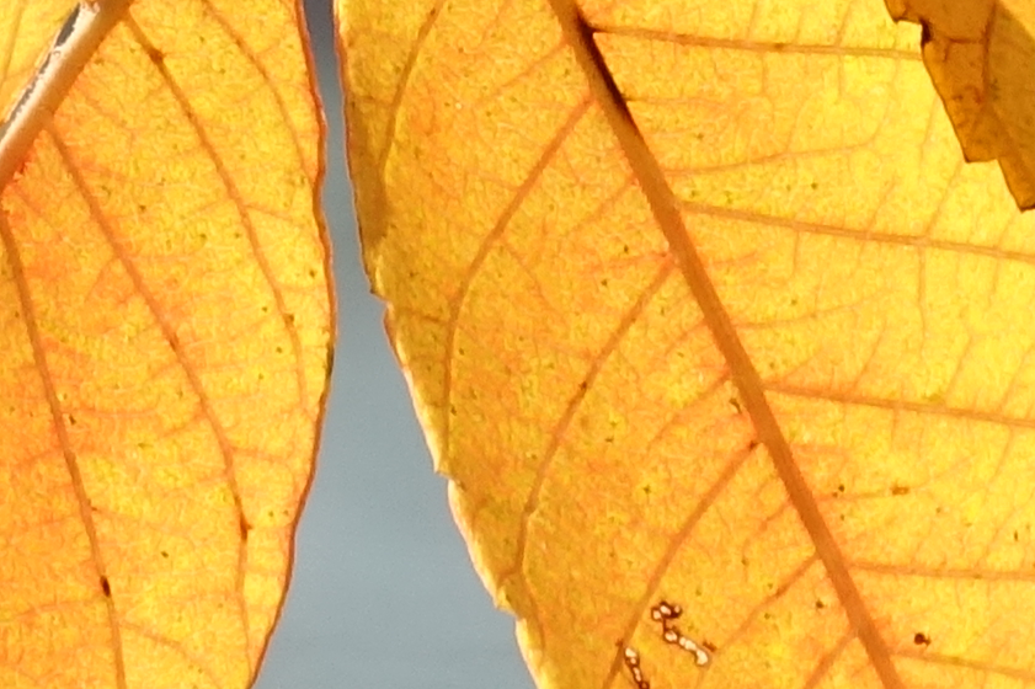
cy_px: 293
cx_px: -1263
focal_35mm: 1302
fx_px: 37416
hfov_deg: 1.6
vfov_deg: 1.1
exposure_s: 1/80
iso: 125
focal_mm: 73.3
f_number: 9
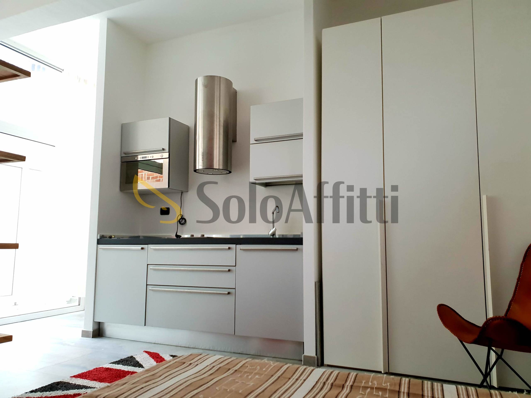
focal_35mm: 26
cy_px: 199
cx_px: 266
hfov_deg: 67.3
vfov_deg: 53.1
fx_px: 399
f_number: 2.4
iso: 250
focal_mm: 4.3
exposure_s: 1/22
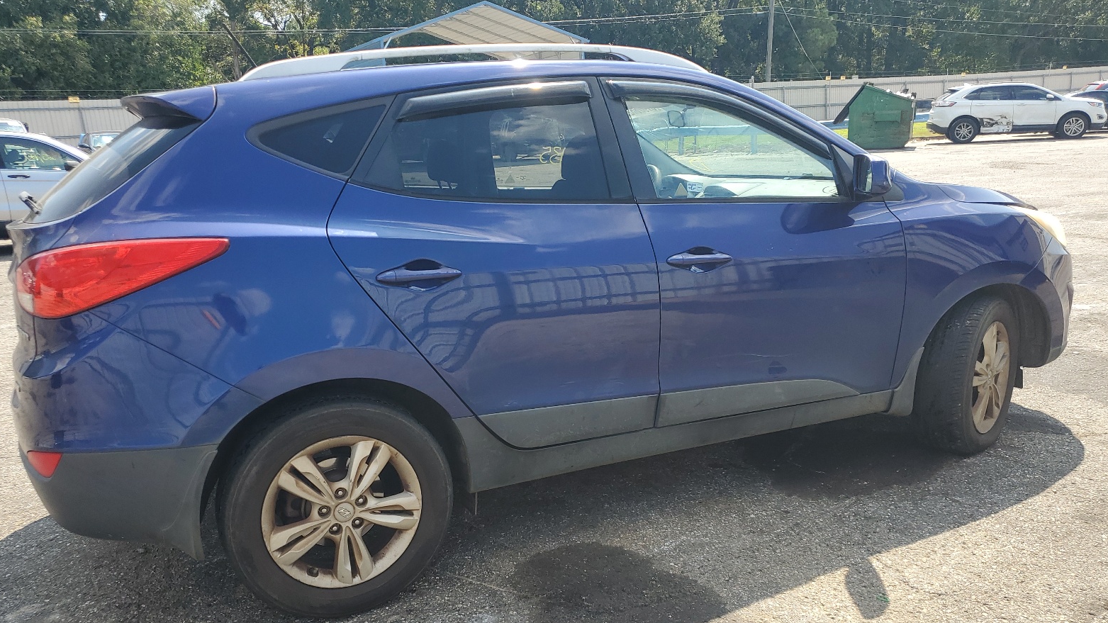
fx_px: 852
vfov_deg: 40.1
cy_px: 363
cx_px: 546
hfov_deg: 66.1
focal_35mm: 29
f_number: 1.5
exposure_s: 1/1111
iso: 50
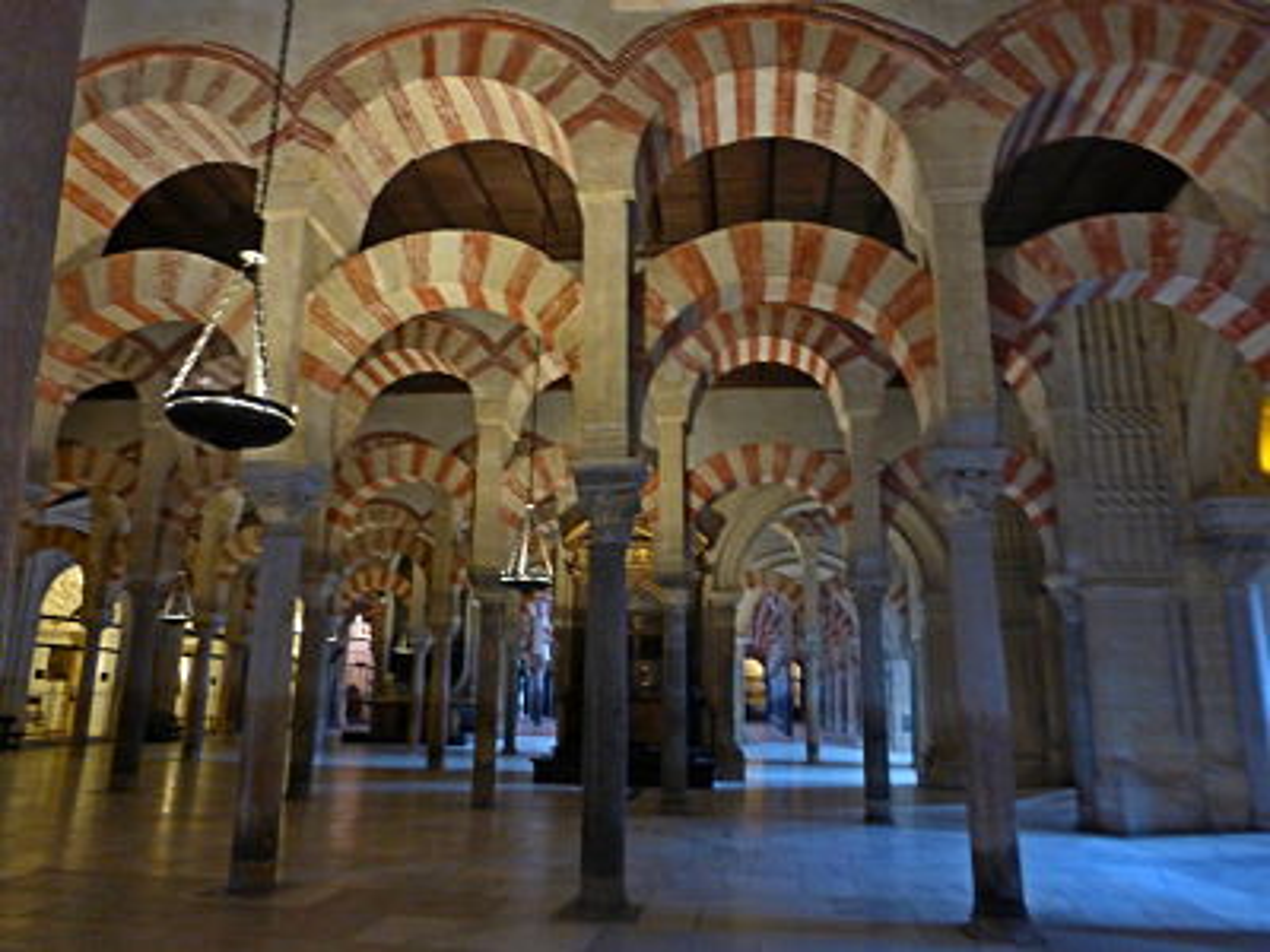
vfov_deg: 56.8
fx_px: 881
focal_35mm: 24
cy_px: 476
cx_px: 635
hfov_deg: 71.6
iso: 400
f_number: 3.3
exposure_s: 1/4
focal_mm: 4.3
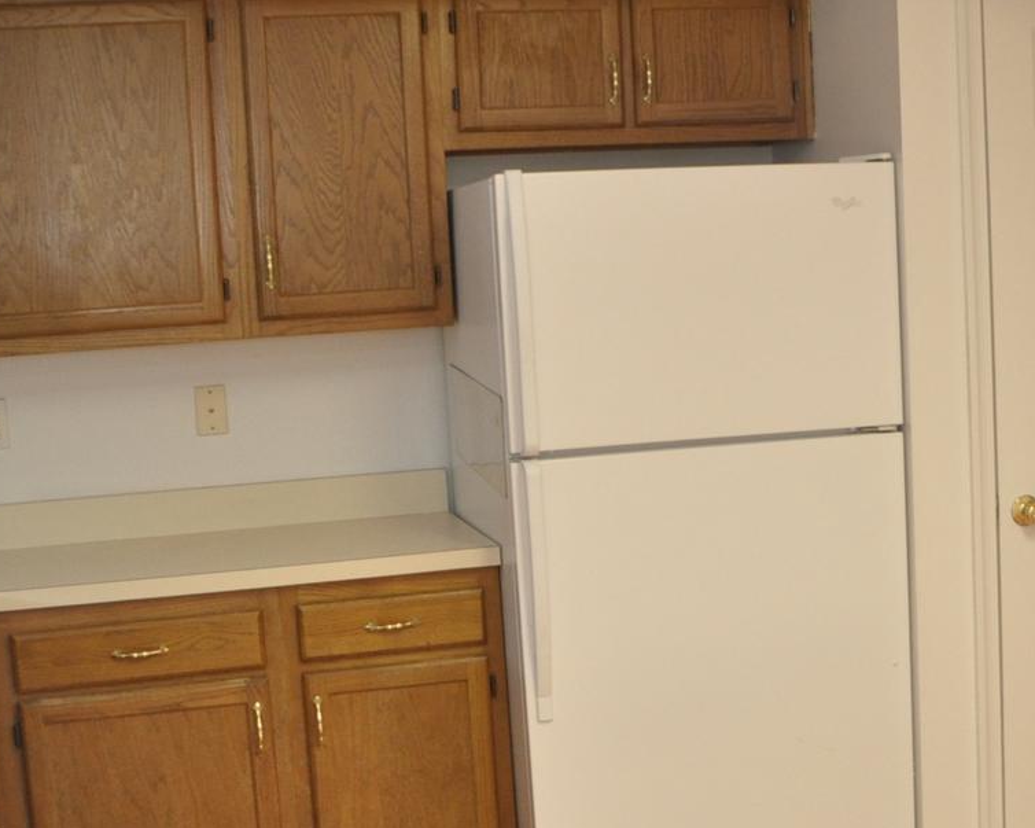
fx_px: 2573
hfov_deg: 22.6
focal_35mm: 84
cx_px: 729
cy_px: 537
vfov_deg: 18.2
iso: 800
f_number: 4
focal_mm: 22
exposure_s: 1/30
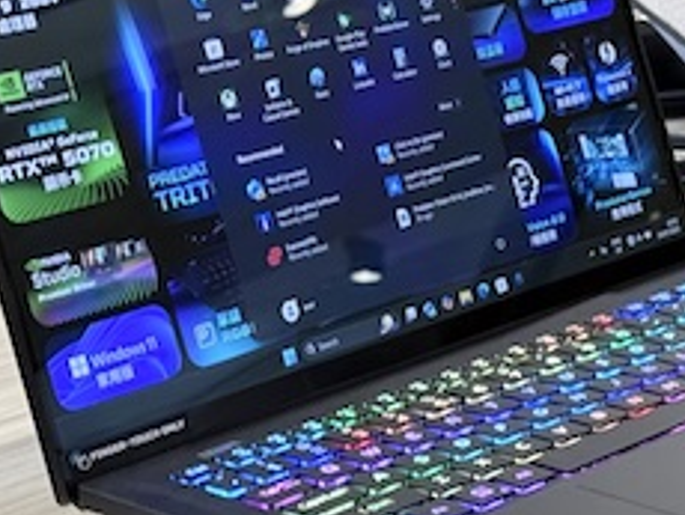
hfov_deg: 12.7
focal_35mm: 150
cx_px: 902
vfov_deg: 9.9
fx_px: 2971
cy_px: 110
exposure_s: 1/60
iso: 160
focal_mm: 6.76
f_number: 1.78
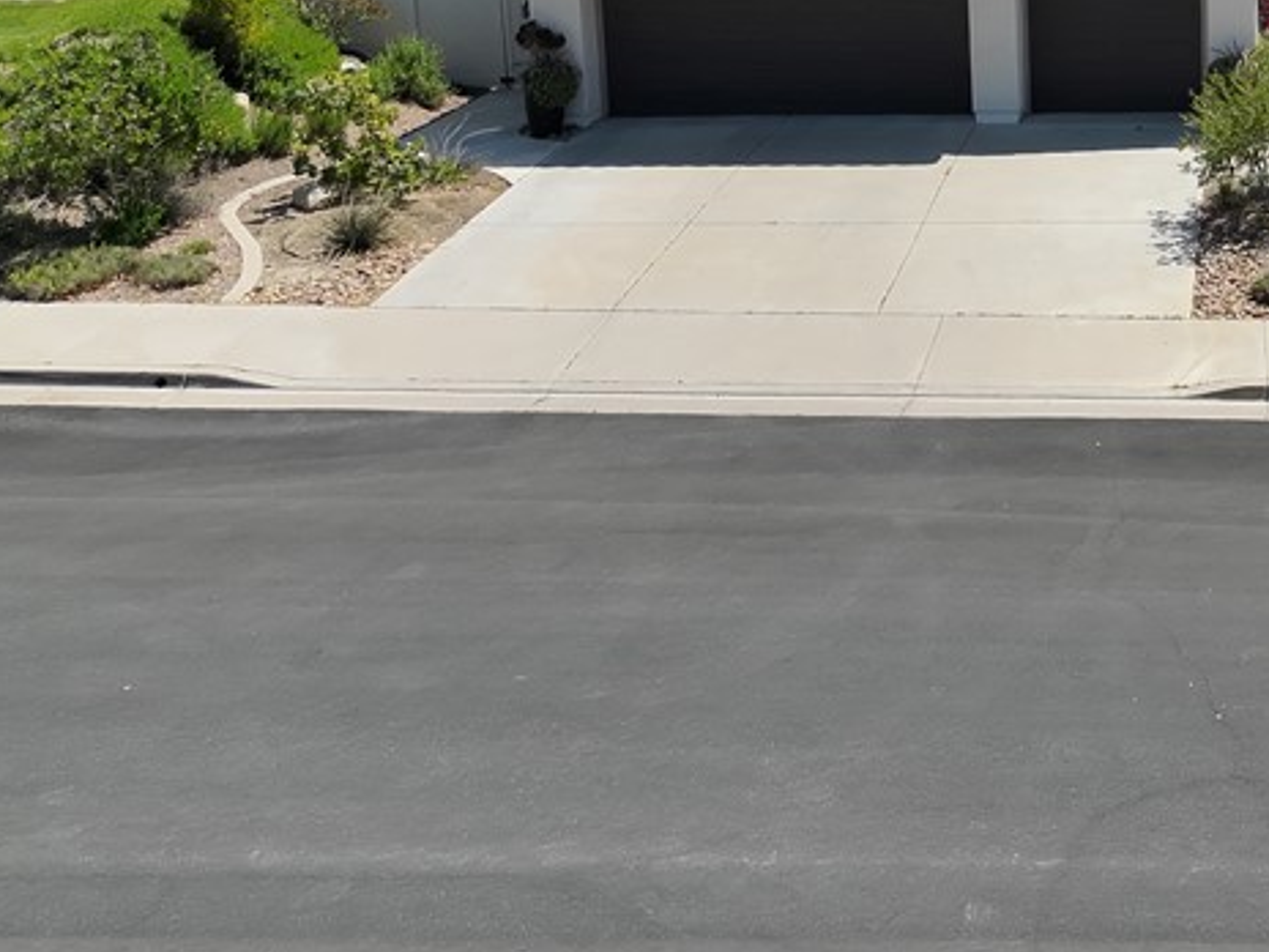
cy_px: 107
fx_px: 1943
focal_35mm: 53
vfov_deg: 26.6
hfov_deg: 32.5
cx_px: 1343
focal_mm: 6.72
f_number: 1.7
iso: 200
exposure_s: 1/5000
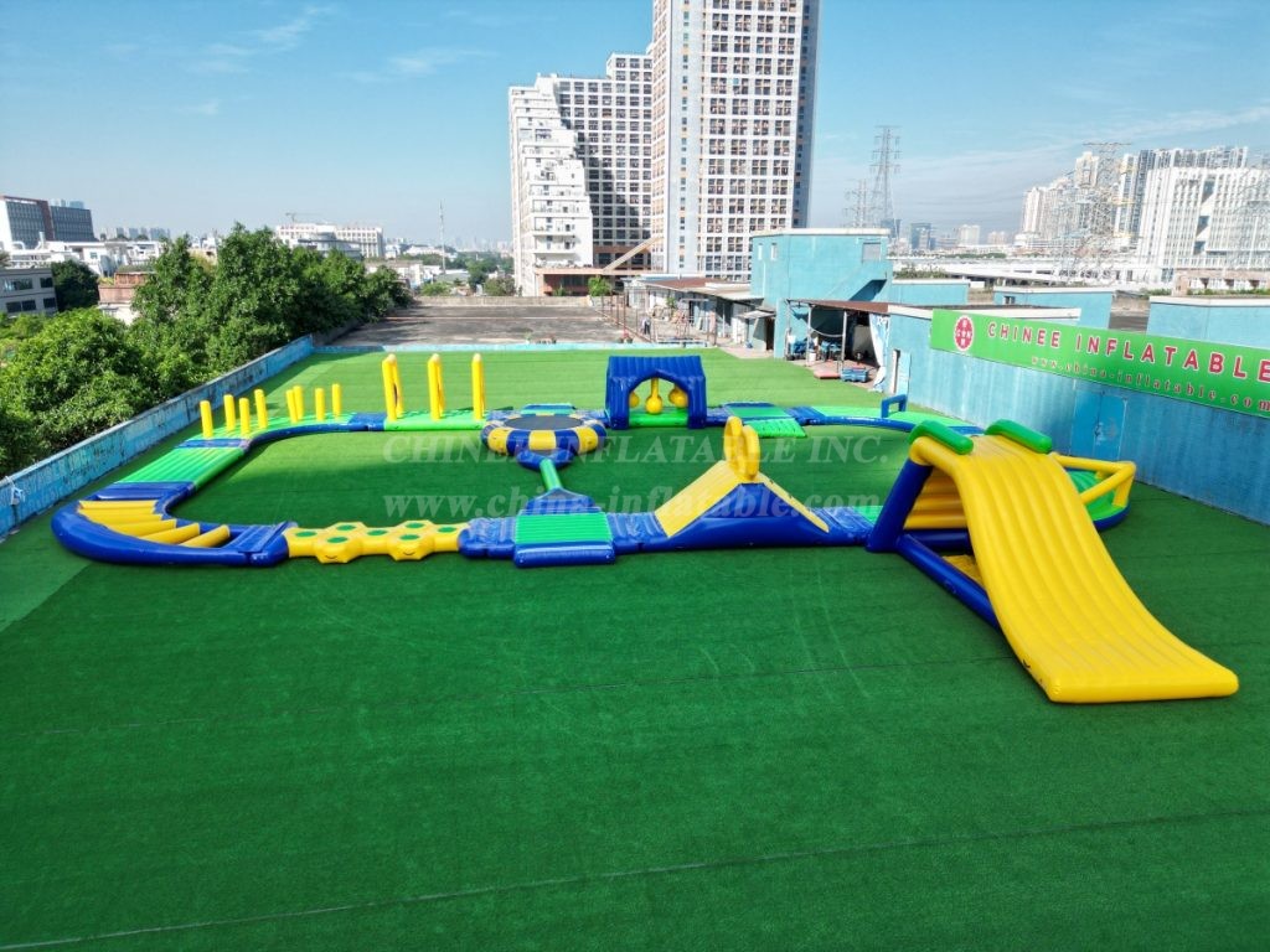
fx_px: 881
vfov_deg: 56.8
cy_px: 476
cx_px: 635
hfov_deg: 71.6
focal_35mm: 24
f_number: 1.7
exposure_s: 1/2000
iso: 100
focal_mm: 6.72
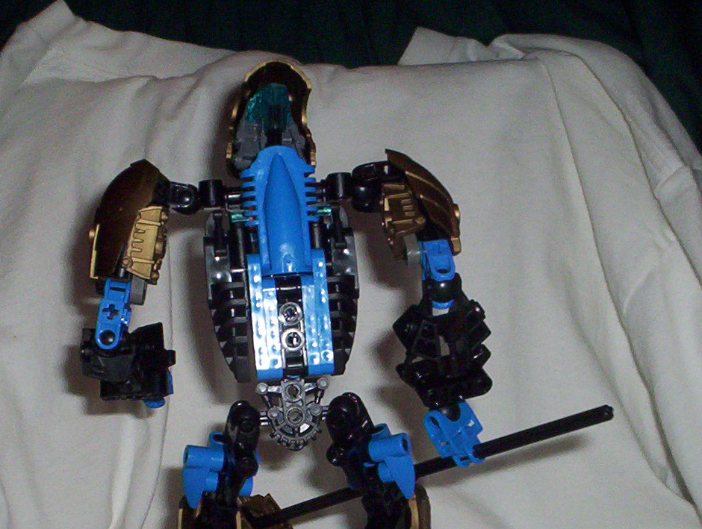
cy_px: 410
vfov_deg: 22.1
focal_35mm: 66
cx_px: 356
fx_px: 1341
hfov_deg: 29.3
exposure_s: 1/60
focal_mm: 4.99
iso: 140
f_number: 4.5
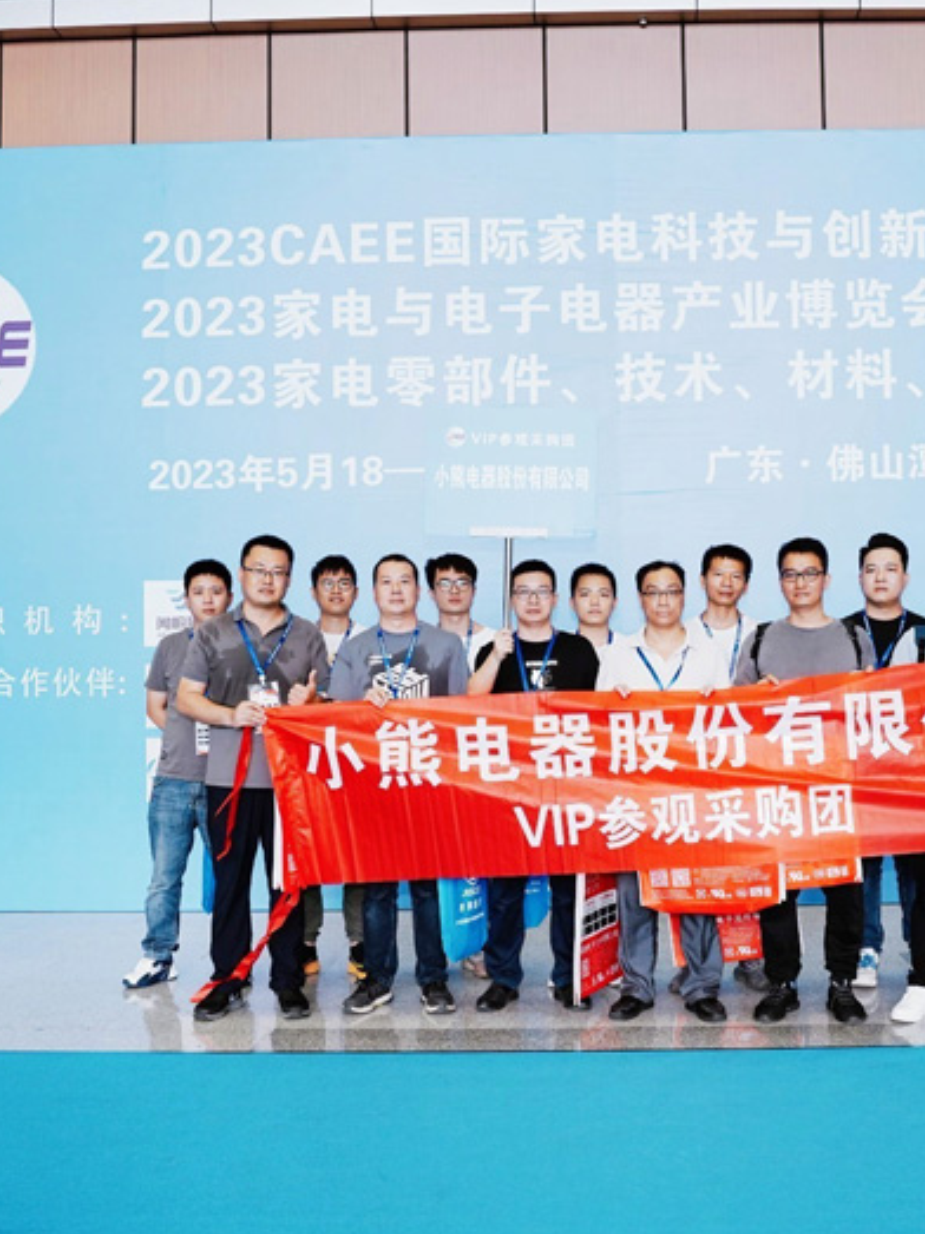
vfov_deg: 45.8
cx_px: 623
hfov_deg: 34.8
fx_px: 1461
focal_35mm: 41
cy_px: 619
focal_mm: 28
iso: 320
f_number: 4.5
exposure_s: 1/200
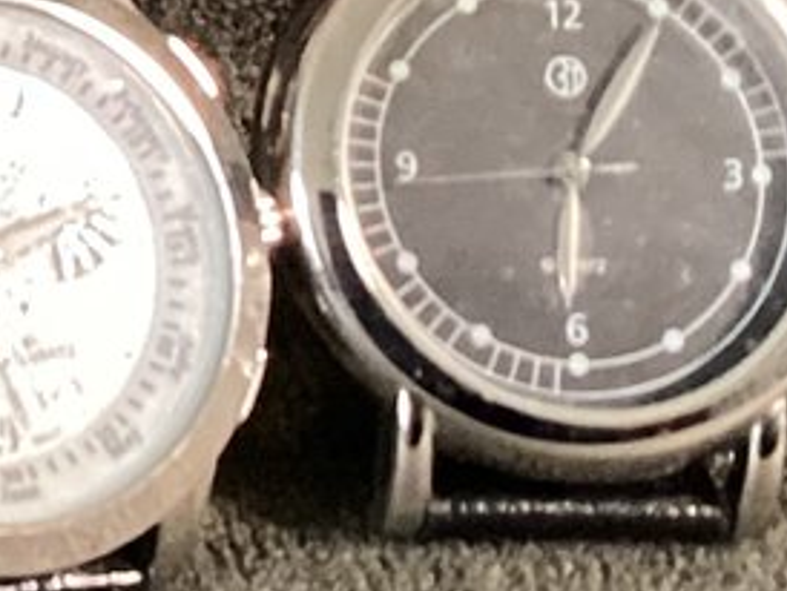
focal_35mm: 171
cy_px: -328
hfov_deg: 10.4
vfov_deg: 8.5
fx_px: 3891
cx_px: -915
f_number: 2.4
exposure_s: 1/40
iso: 250
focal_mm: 3.3
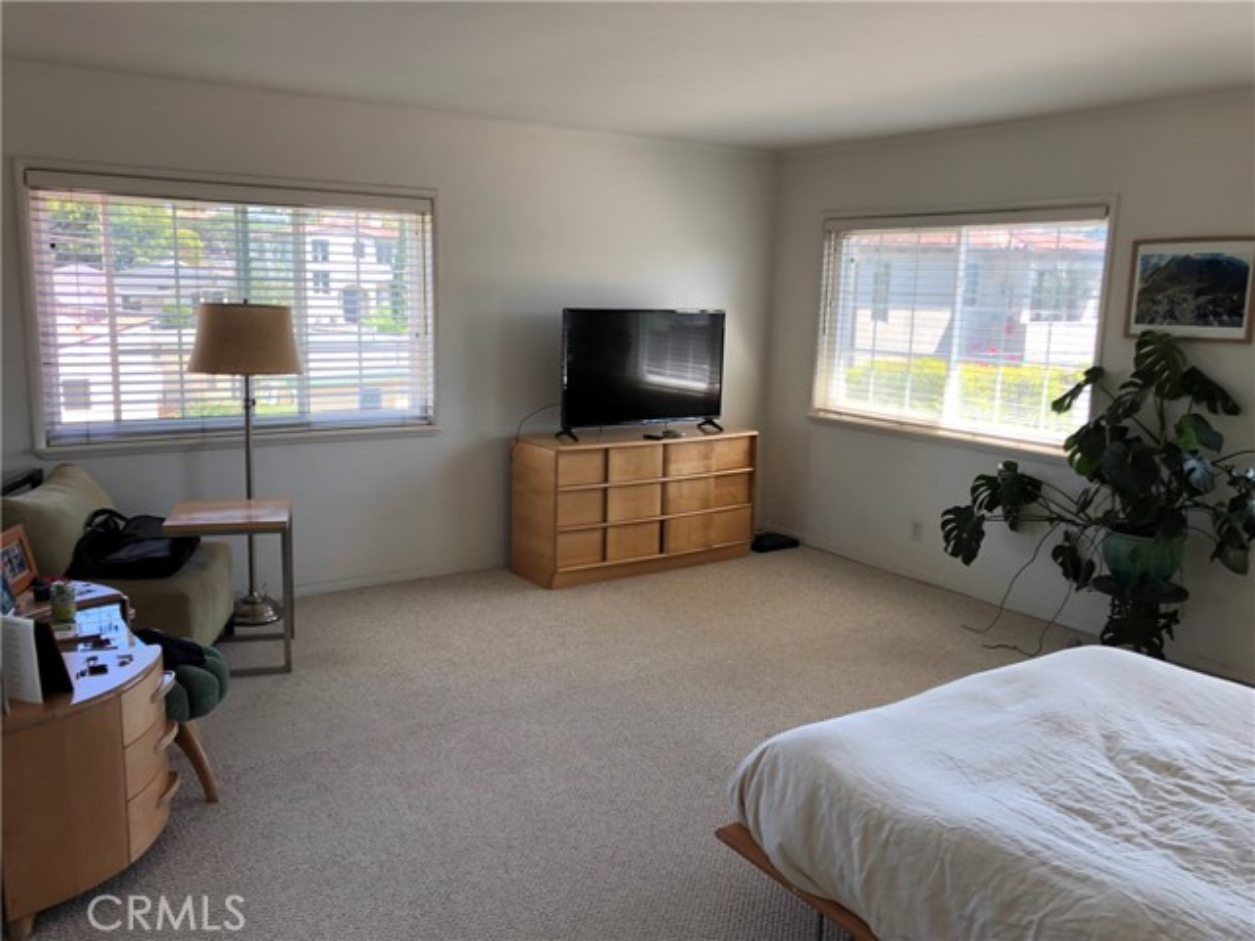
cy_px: 470
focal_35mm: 28
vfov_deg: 49.7
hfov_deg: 63.4
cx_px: 628
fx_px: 1015
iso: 50
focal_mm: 3.99
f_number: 1.8
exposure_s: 1/120
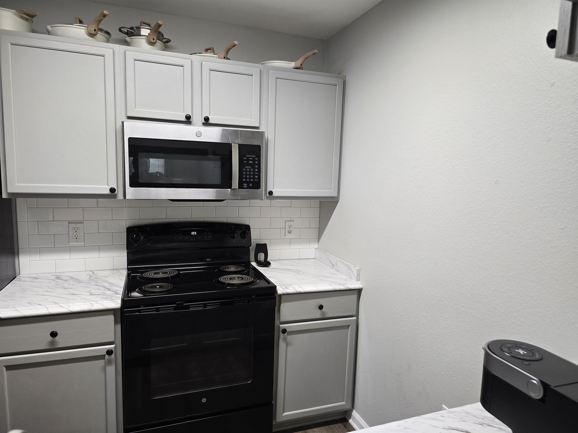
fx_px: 384
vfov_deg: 58.9
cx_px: 289
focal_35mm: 23
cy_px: 216
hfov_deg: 73.9
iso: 200
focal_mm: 6.3
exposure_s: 1/120
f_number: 1.7
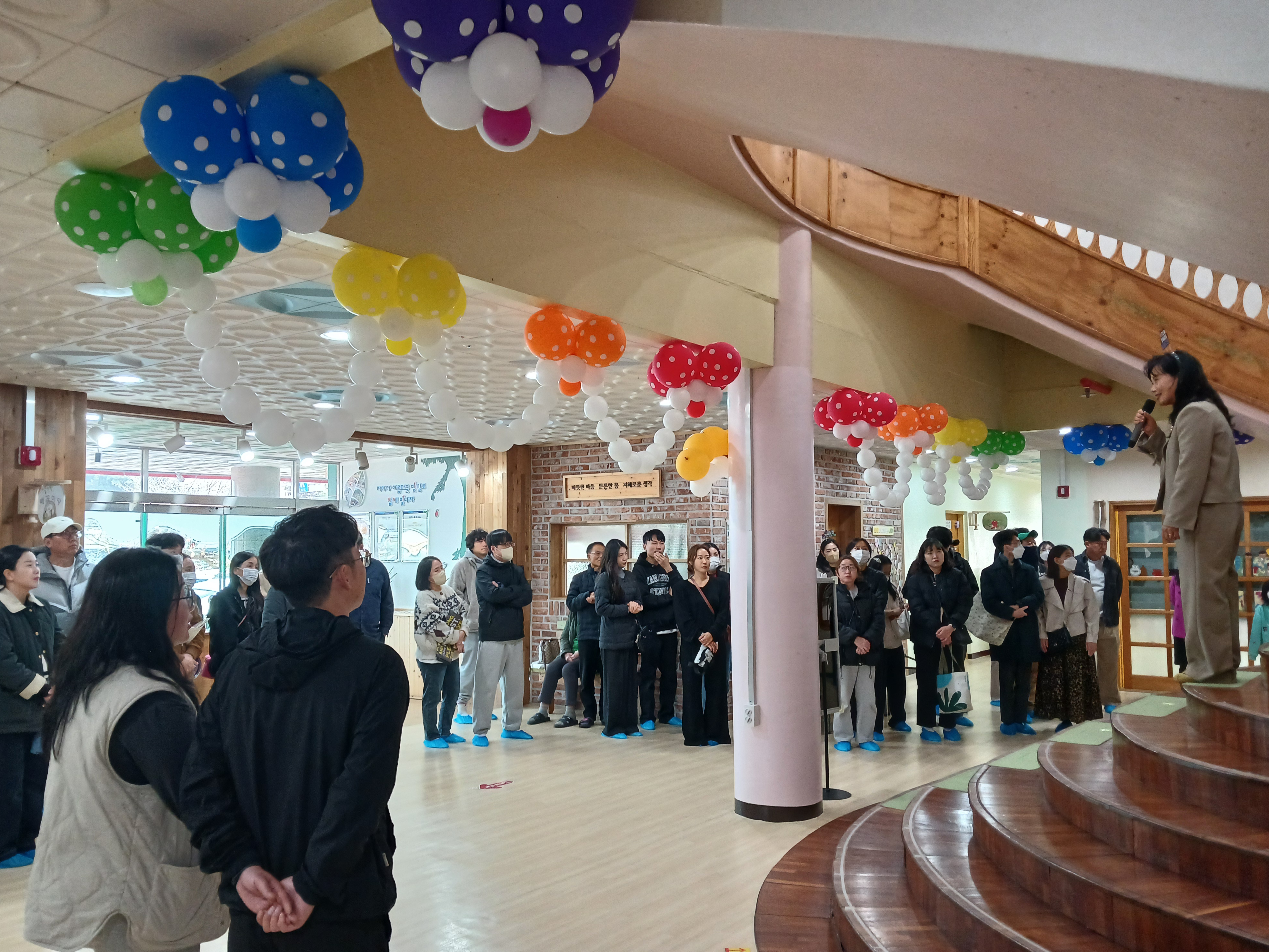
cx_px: 615
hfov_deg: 63.4
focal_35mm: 28
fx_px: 1027
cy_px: 483
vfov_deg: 49.7
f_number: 1.8
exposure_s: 1/60
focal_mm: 4
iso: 250
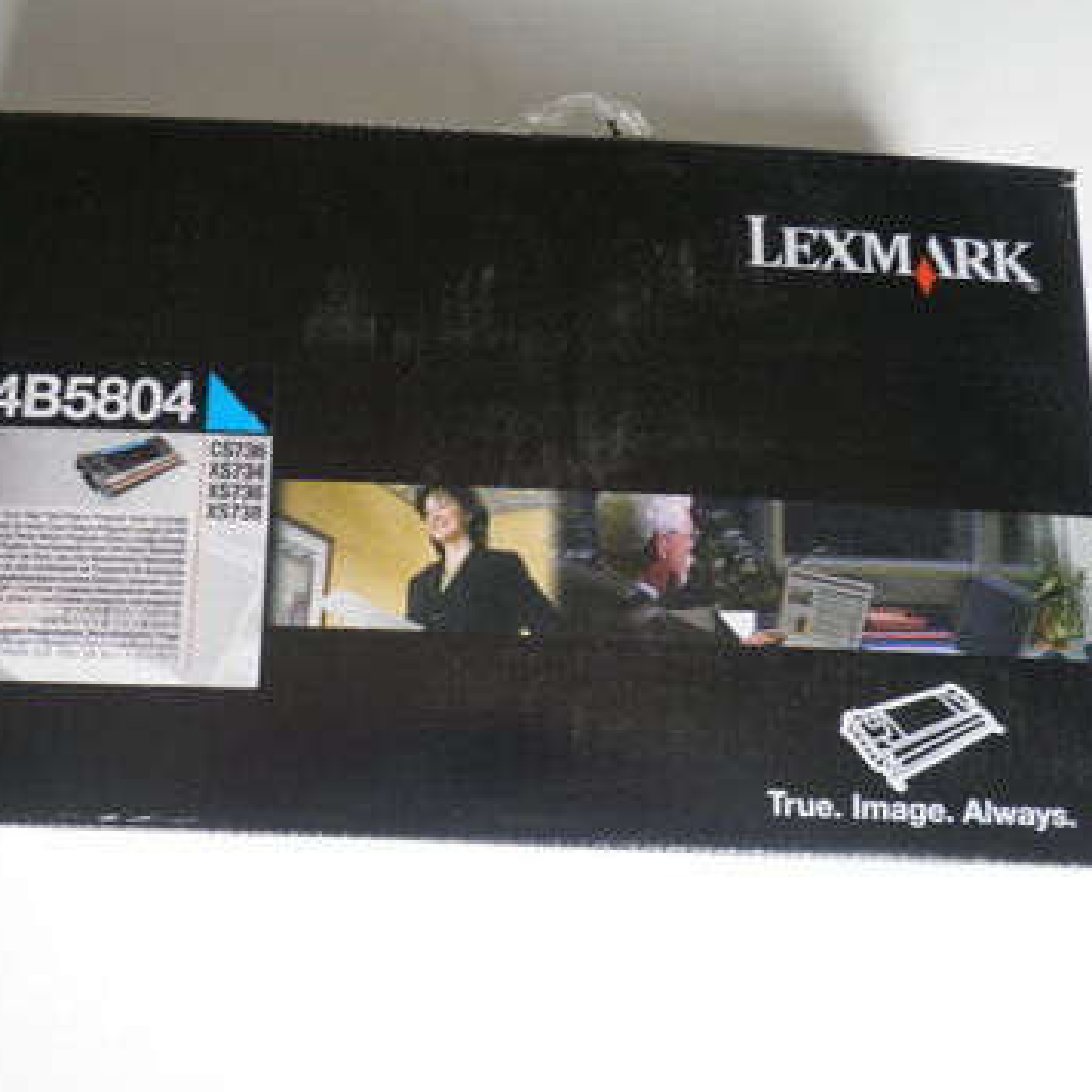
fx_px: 1106
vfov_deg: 52.5
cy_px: 546
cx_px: 420
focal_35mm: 31
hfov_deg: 52.1
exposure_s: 1/10
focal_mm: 4.7
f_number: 2.8
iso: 160
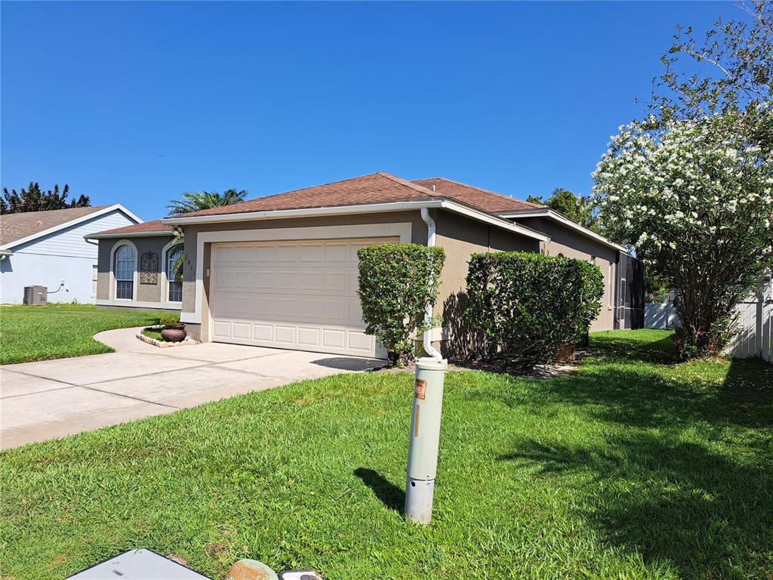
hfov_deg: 71.6
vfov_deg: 56.8
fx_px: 536
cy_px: 290
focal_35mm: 24
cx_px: 386
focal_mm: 5.23
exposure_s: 1/1506
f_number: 1.8
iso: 50
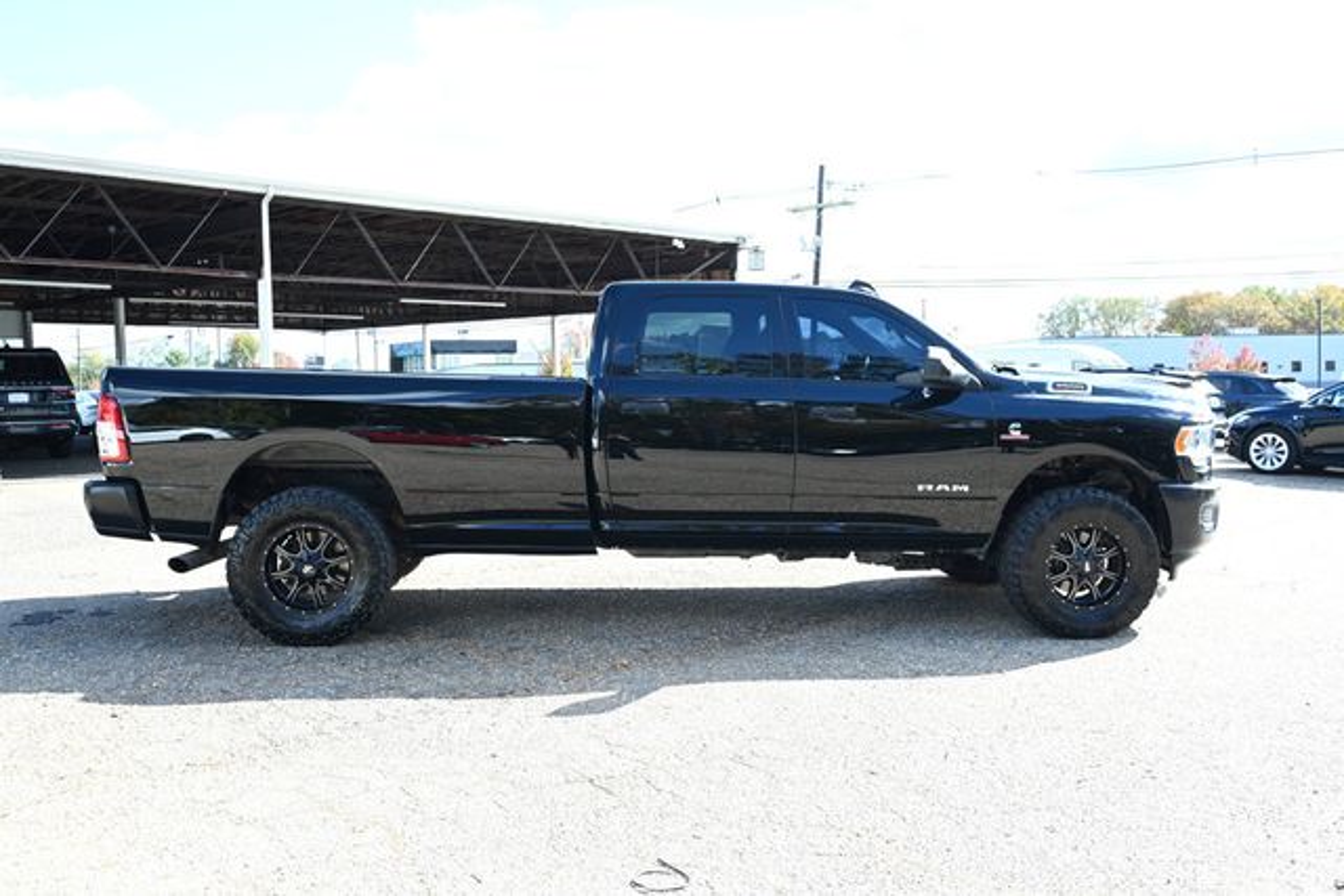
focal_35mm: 32
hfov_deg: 59.5
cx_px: 672
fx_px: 1176
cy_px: 448
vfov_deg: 41.7
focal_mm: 31.5
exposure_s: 1/100
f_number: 6.3
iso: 160
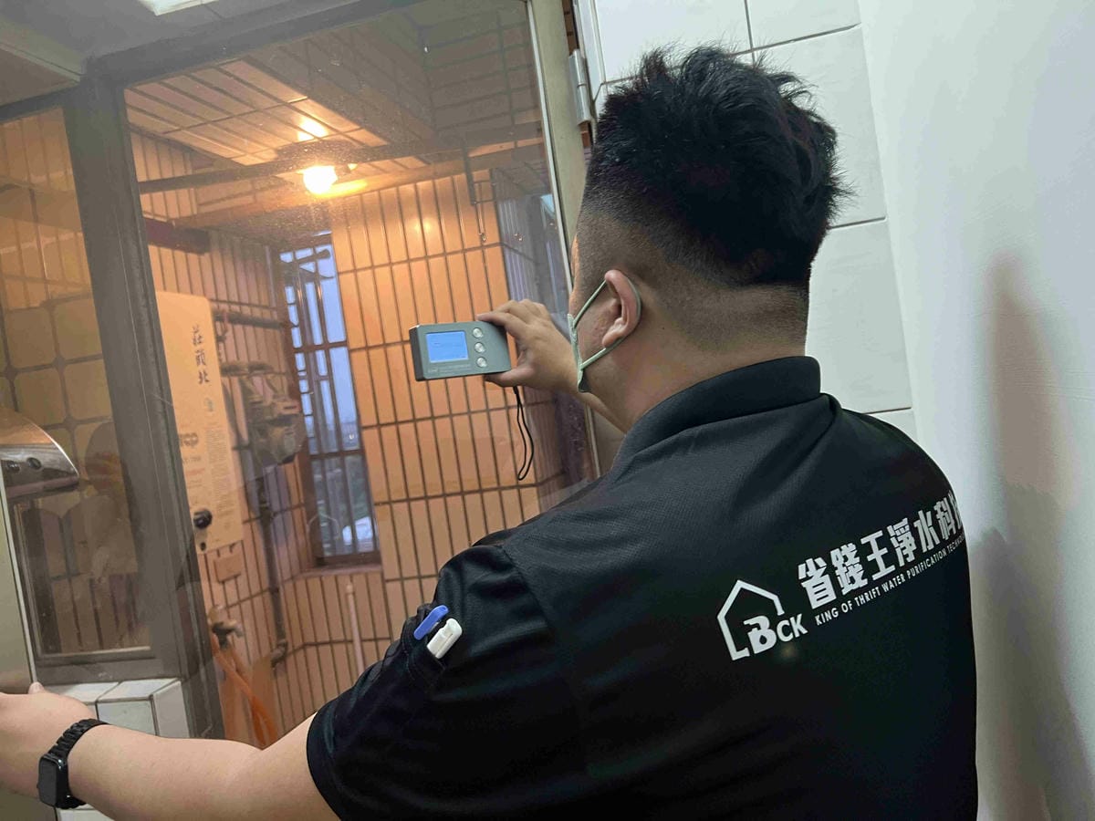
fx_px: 822
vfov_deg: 53.1
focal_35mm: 26
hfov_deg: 67.3
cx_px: 548
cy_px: 410
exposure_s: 1/60
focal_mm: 5.7
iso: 320
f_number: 1.5
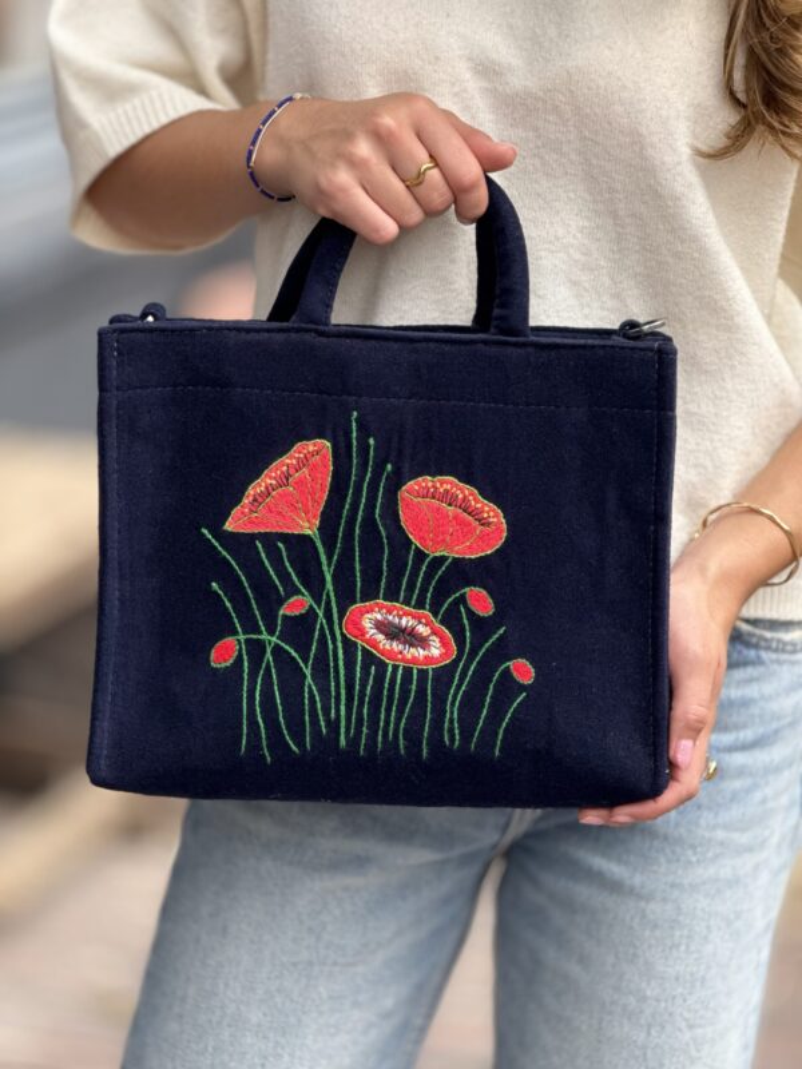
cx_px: 401
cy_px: 534
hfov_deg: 12.3
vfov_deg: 16.4
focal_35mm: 120
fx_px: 3707
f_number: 2.8
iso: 50
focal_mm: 15.66
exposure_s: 1/180
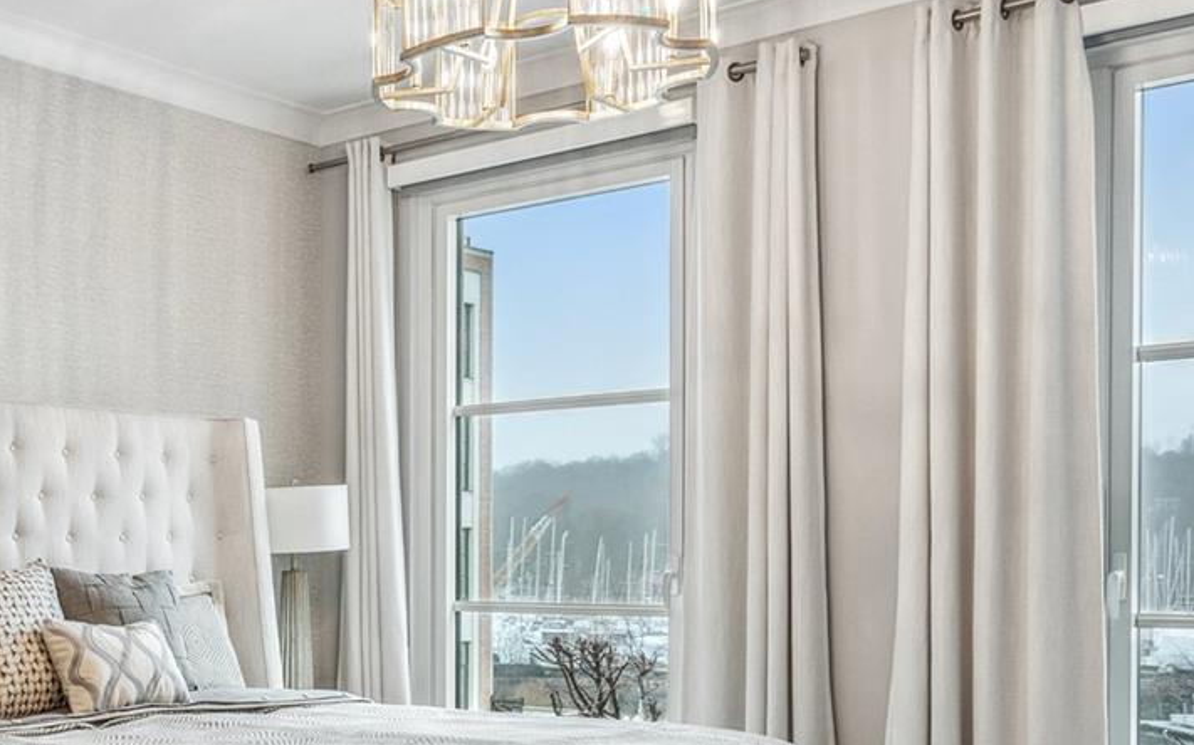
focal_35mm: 47
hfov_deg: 38.7
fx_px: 1529
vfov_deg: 26.8
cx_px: 52
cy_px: 615
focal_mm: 16
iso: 500
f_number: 6.3
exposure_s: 1/80
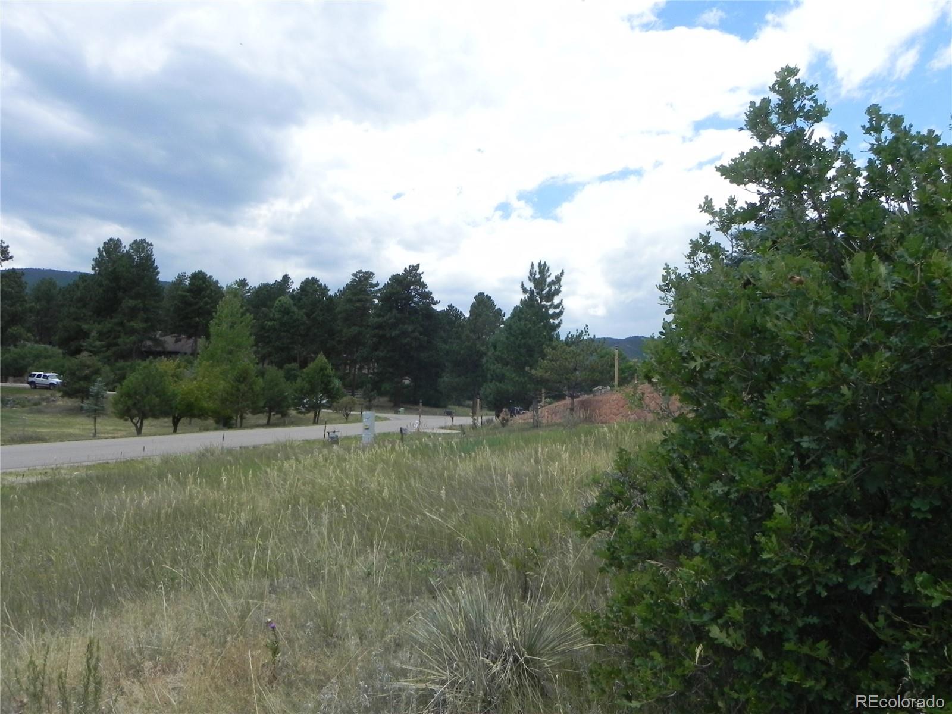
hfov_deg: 67.3
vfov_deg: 53.1
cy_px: 357
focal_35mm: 26
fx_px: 715
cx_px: 476
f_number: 7.1
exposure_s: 1/348
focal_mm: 4.6
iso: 160
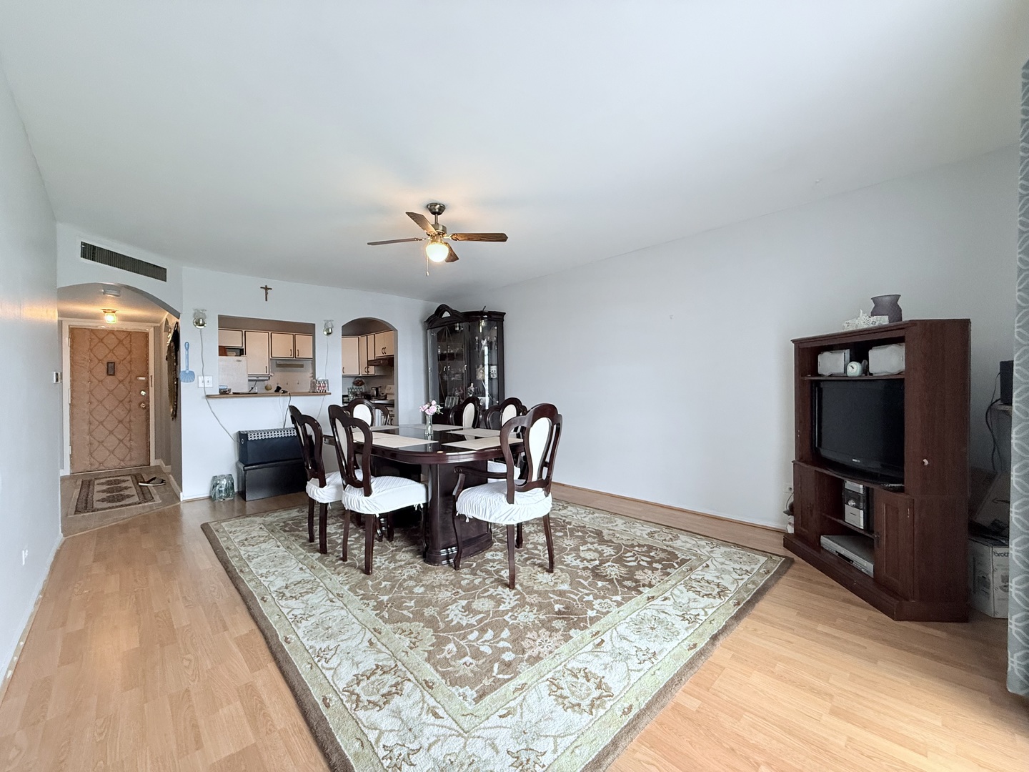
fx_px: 416
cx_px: 514
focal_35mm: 14
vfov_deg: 85.7
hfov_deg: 102.1
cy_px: 386
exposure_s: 1/120
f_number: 2.2
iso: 400
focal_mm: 2.22
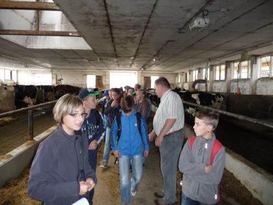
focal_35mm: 28
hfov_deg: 63.4
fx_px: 221
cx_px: 136
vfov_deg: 49.7
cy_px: 102
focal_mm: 4.7
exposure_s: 1/30
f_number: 3.3
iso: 320
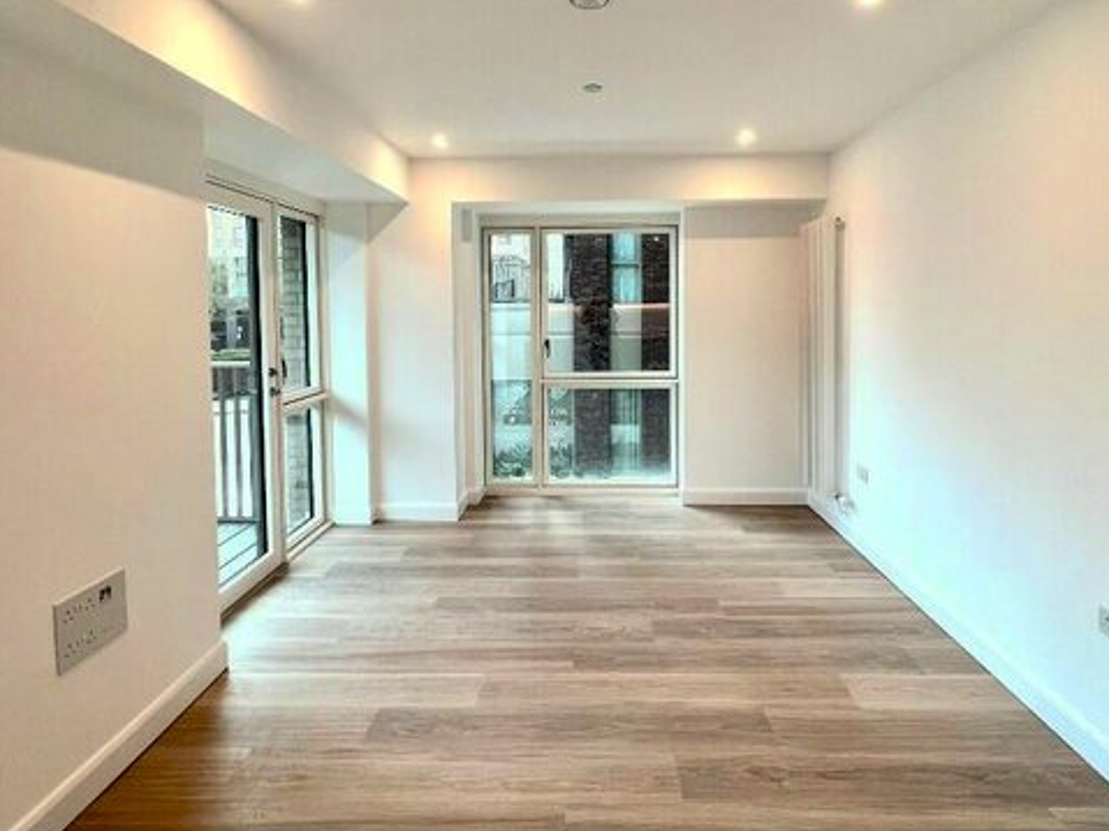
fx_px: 609
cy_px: 339
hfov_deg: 84.6
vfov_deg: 68.1
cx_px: 581
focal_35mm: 19
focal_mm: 1.57
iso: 64
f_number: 1.8
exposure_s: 1/100
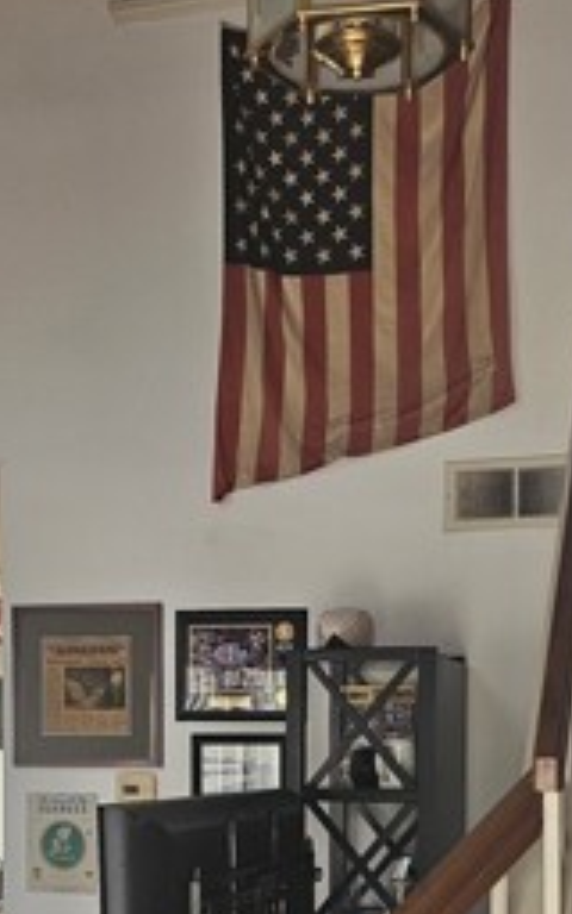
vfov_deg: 32.2
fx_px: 1521
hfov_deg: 21.3
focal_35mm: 61
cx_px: 218
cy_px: 782
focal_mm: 6.3
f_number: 1.7
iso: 80
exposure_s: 1/52
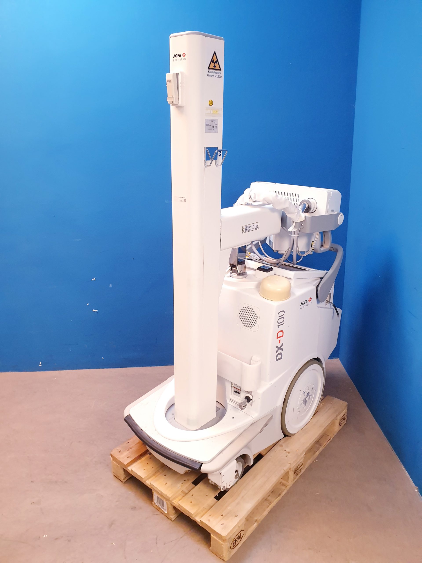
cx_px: 211
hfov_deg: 53.1
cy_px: 282
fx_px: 423
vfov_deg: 67.3
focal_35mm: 26
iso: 250
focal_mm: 4.3
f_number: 2.4
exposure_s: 1/50
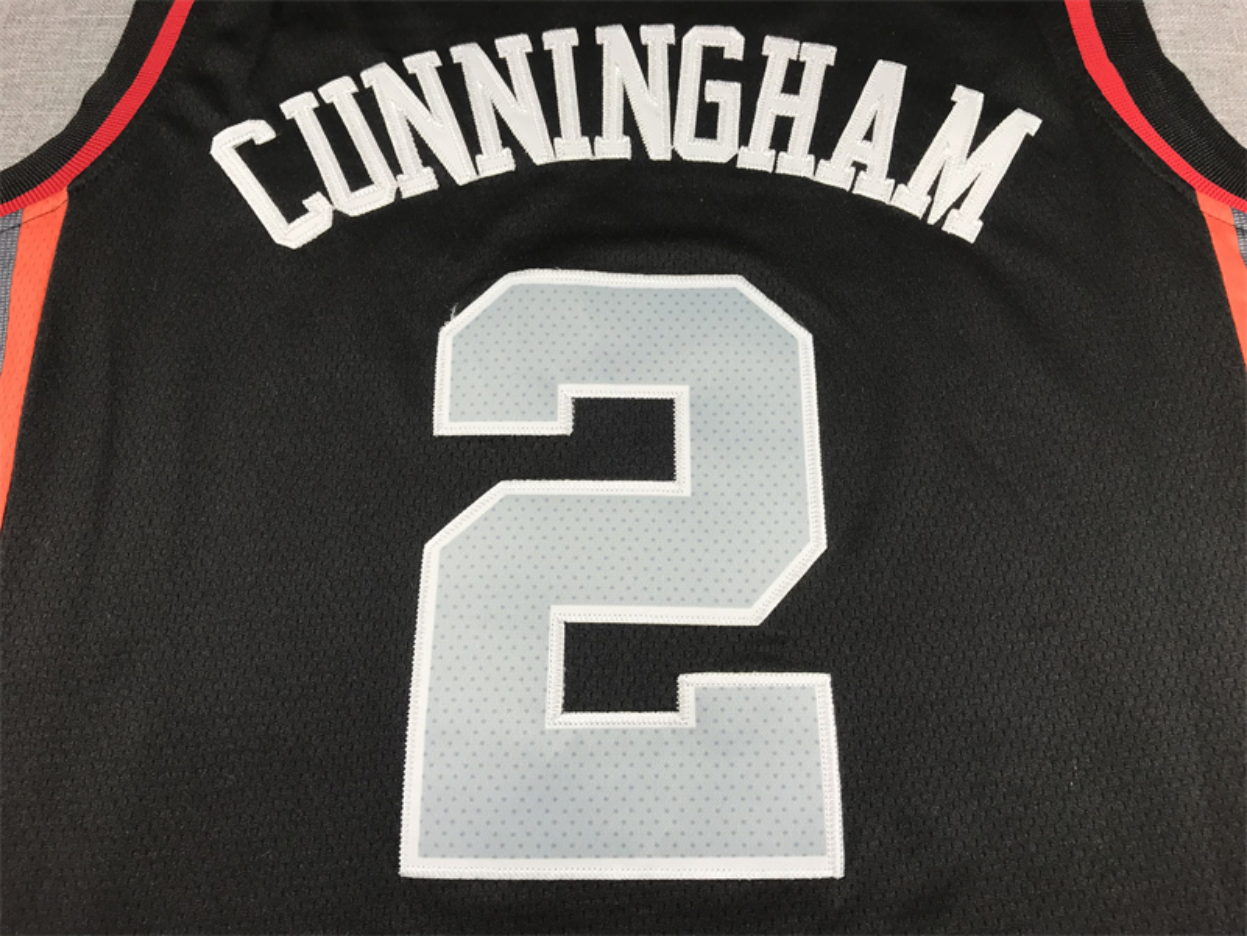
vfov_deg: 49.7
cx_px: 624
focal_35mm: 28
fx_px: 1009
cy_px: 468
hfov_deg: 63.4
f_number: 1.8
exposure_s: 1/100
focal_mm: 3.99
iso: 32
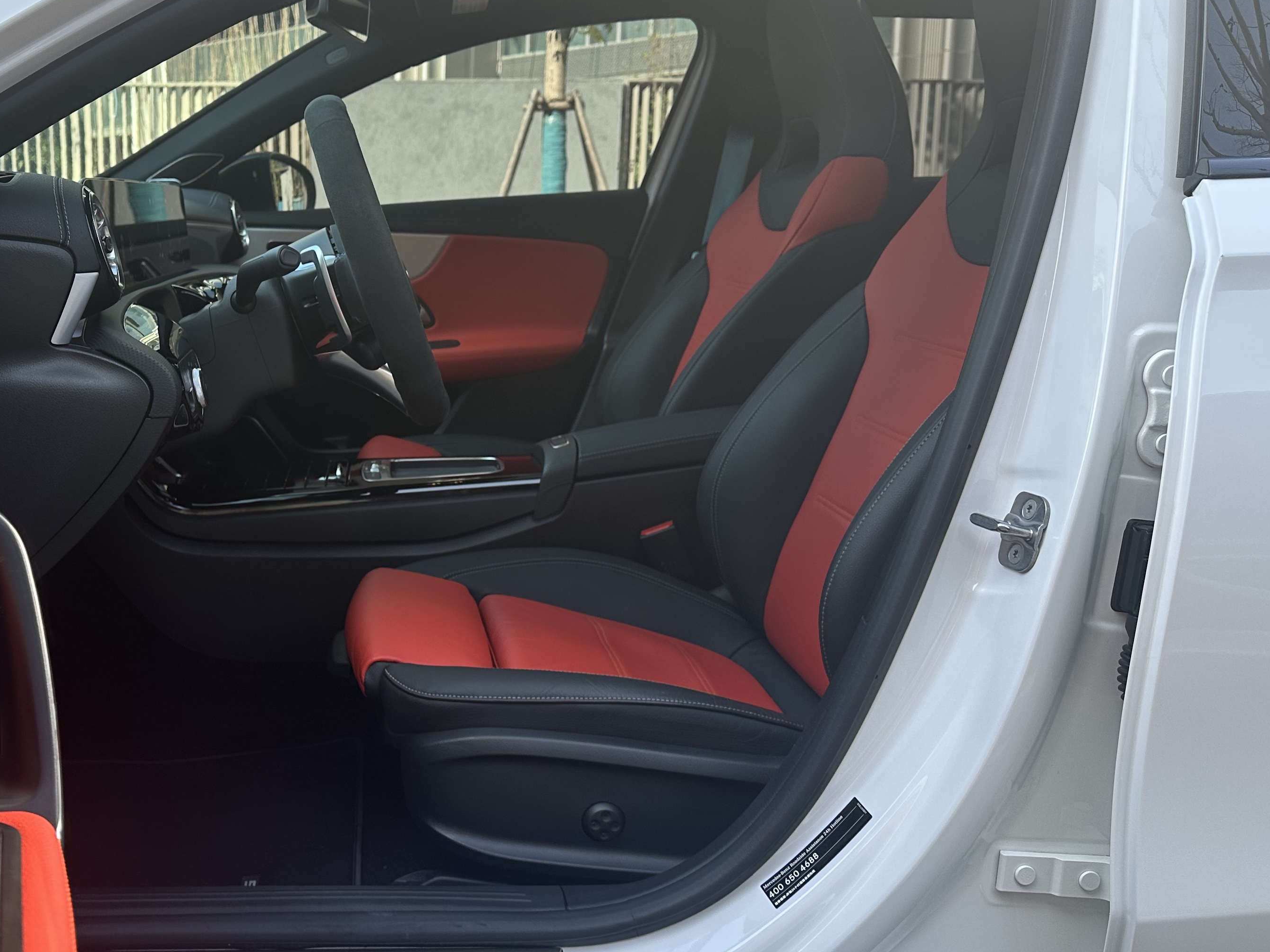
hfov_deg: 49.7
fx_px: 1321
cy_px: 444
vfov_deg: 39.6
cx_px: 352
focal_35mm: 36
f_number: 1.78
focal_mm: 6.86
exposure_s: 1/469
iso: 80
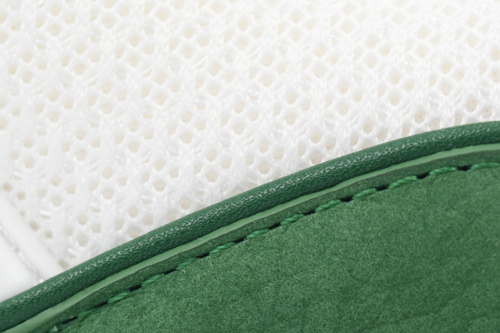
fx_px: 3930
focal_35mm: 283
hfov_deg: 7.3
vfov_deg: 4.8
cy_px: 434
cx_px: 336
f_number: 10
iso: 400
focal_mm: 105
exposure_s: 1/100
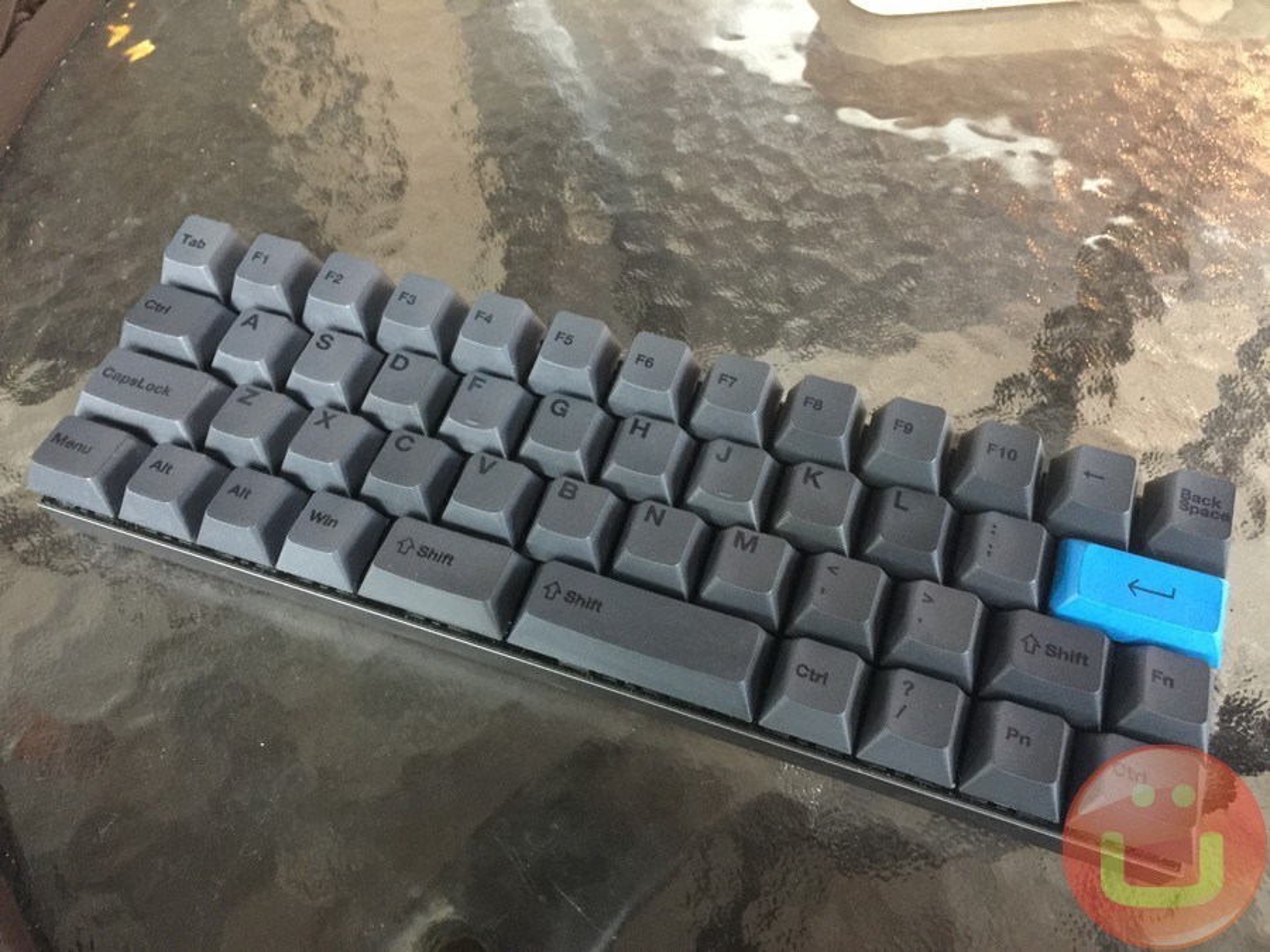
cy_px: 476
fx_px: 1064
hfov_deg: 61.7
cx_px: 635
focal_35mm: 29
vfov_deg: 48.2
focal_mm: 4.15
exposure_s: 1/4
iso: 125
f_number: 2.2
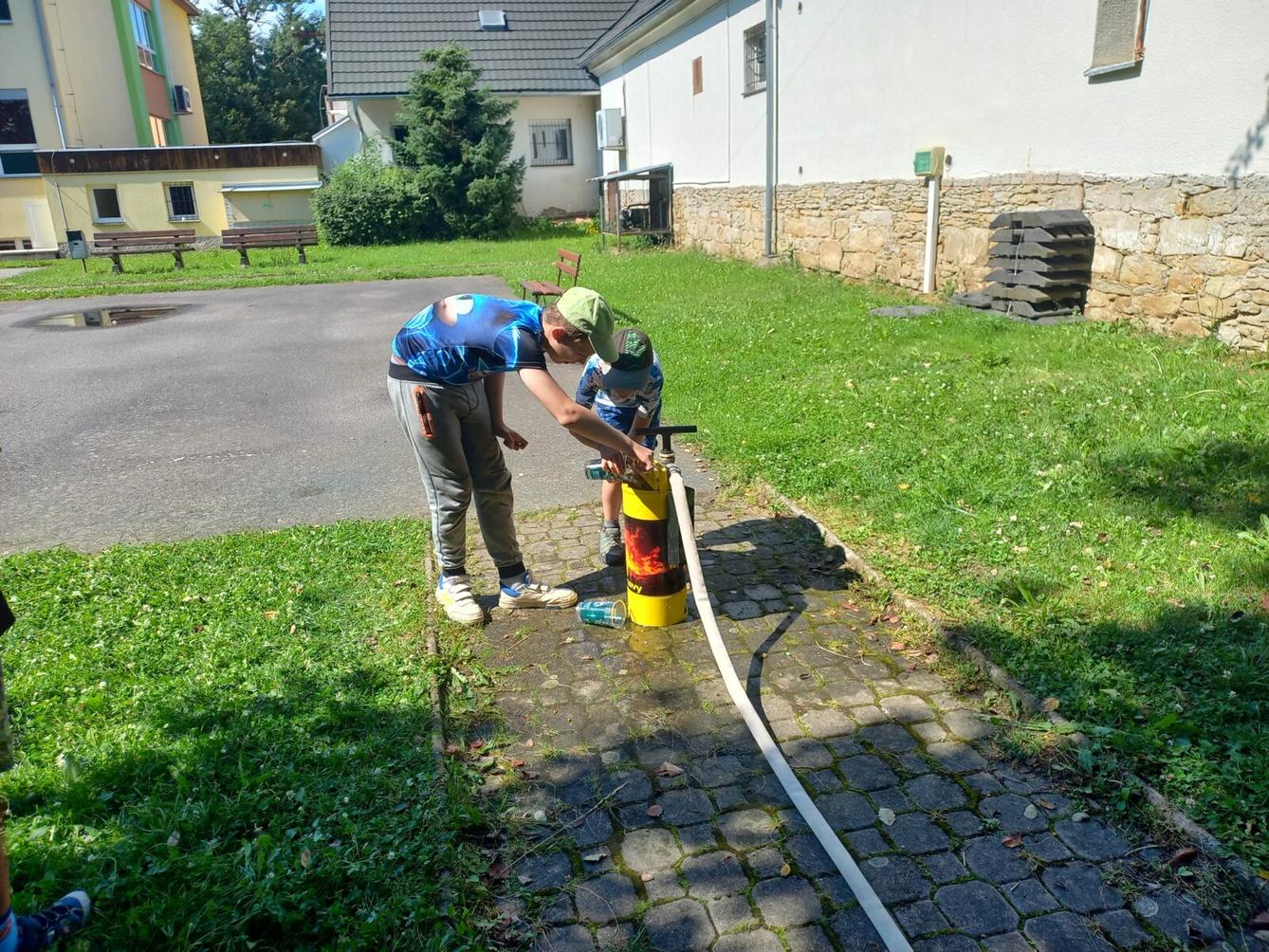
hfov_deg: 69.4
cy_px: 476
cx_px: 634
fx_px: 917
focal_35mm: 25
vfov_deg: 54.9
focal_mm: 4.65
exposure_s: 1/646
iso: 50
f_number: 1.8
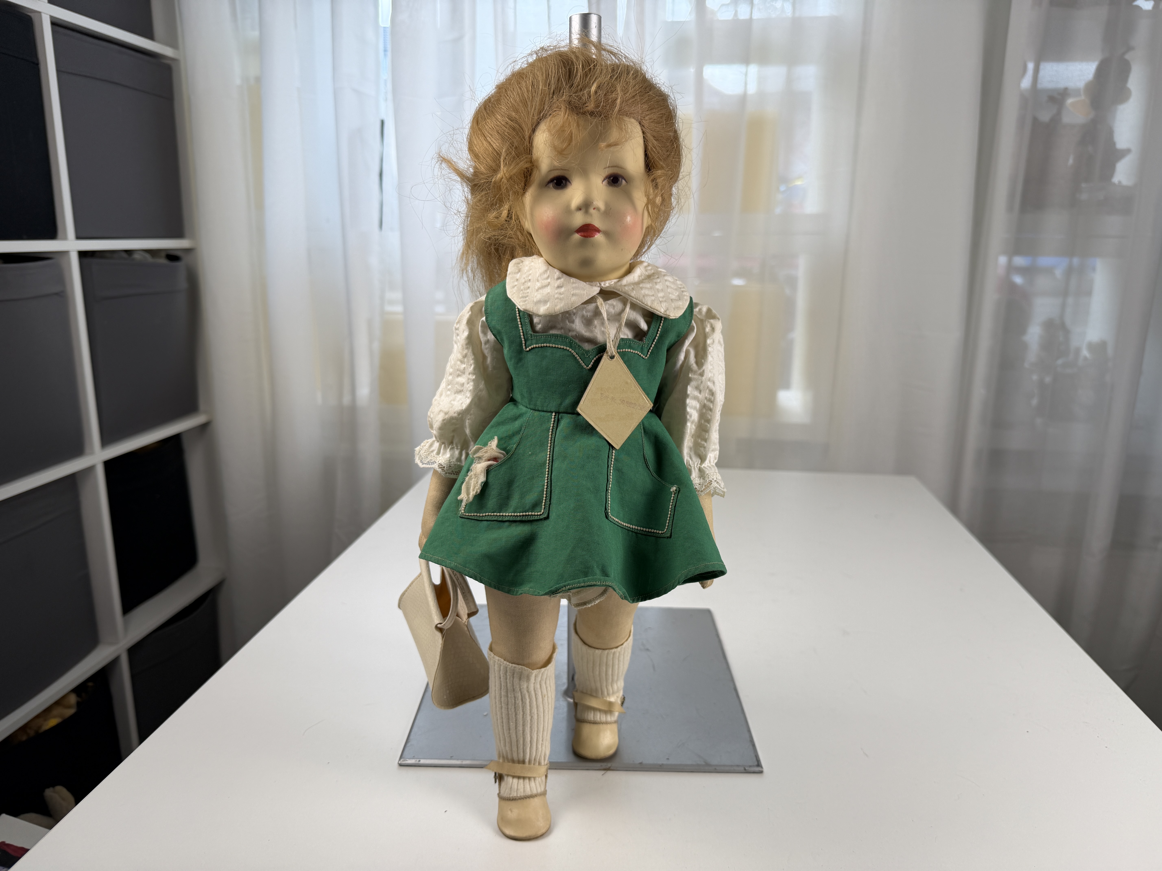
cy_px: 436
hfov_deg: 71.6
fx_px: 806
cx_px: 581
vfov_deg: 56.8
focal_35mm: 24
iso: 64
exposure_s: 1/183
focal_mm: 6.76
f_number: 1.78
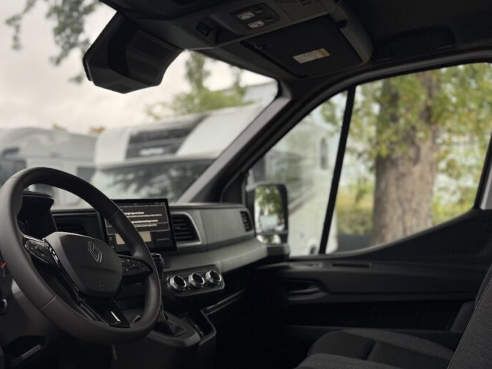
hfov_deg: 49.4
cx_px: 125
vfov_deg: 39.2
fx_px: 512
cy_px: 243
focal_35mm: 36
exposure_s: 1/121
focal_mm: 6.76
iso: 50
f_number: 1.78
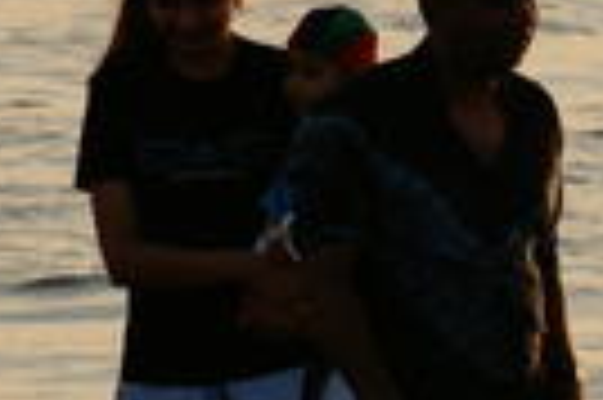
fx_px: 24040
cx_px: 864
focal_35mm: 1437
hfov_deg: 1.4
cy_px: 247
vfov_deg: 1.0
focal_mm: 200
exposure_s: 1/400
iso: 200
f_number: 6.3
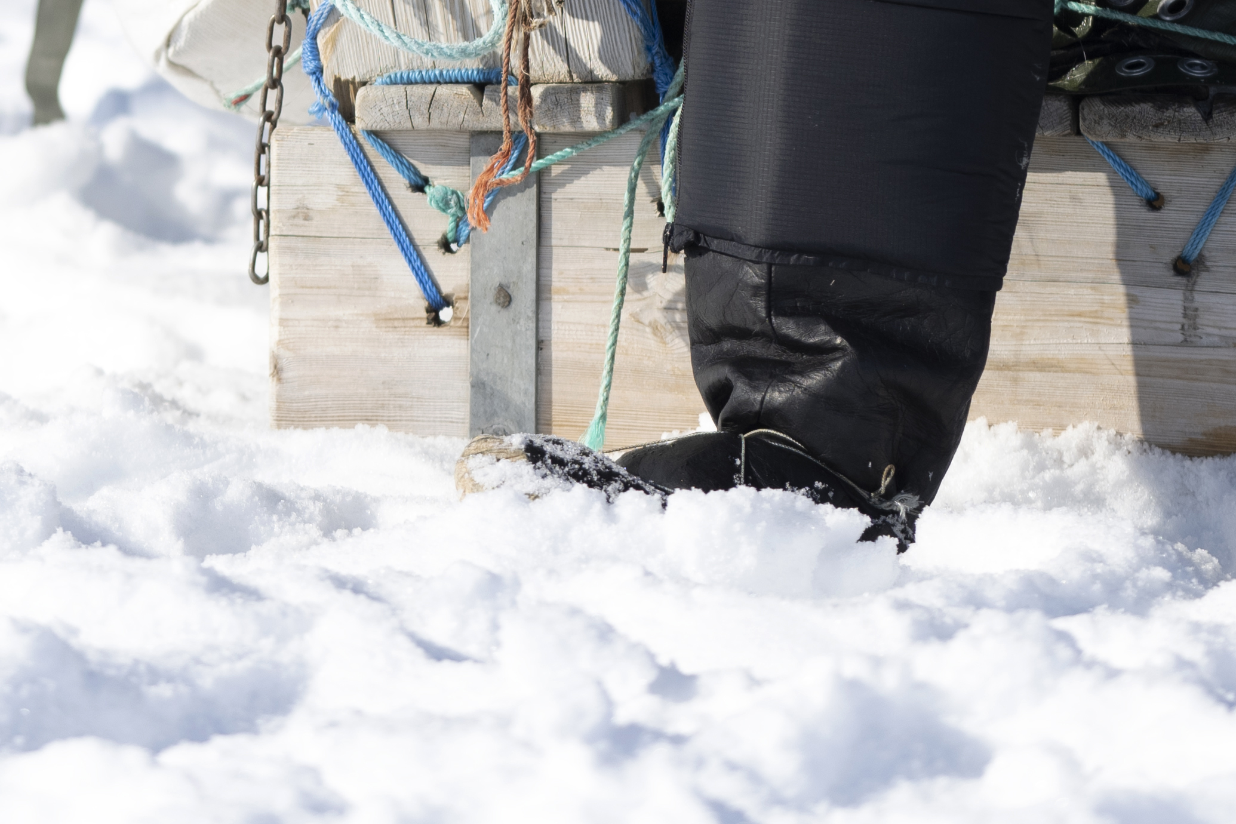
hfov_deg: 6.1
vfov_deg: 4.0
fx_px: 11638
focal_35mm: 339
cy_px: -808
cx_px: 148
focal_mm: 85
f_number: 2.2
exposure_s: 1/8000
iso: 100
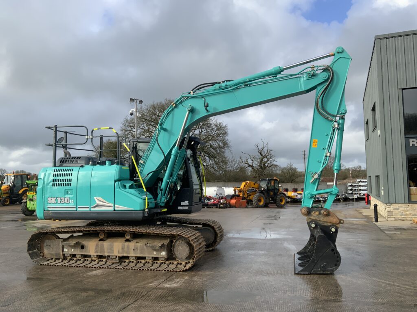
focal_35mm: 29
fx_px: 349
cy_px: 156
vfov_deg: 48.2
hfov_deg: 61.7
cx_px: 208
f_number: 1.8
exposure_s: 1/1342
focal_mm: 3
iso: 16
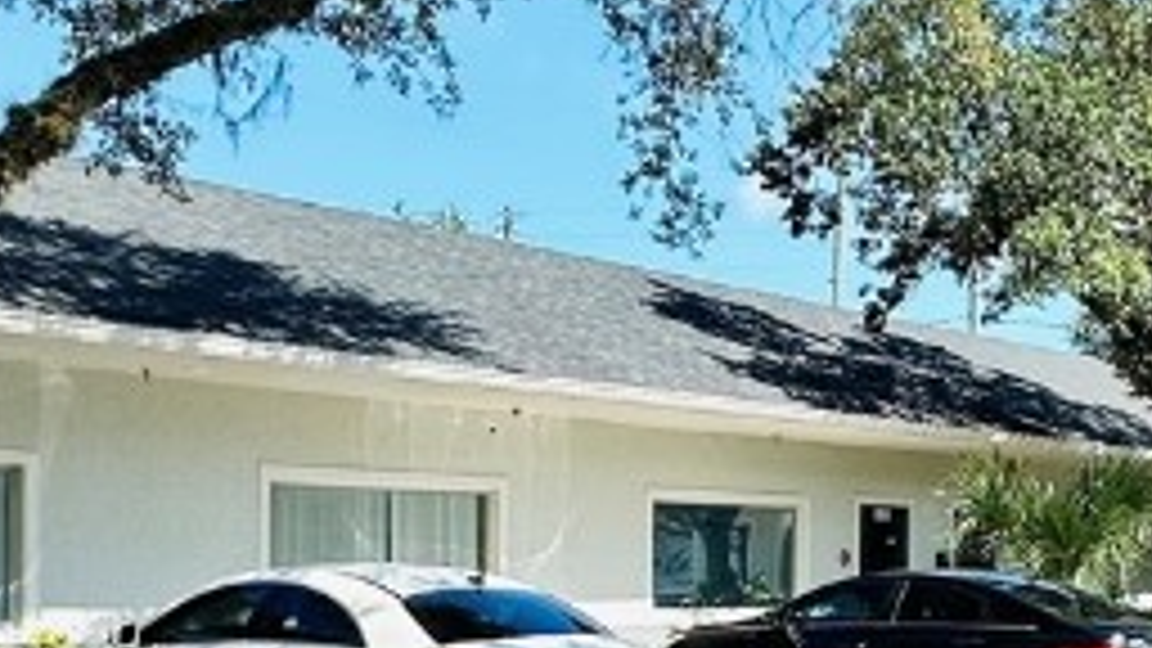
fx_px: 1863
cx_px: 1094
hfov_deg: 32.2
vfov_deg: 19.4
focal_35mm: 61
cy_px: 580
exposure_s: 1/1033
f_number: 2.2
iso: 50
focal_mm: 2.22
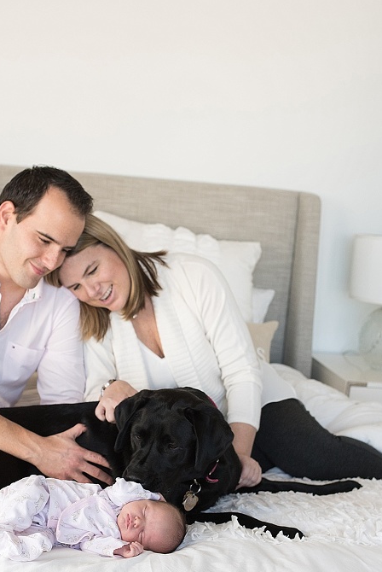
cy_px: 352
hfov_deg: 22.6
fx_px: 953
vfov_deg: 33.2
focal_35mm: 60
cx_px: 134
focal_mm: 35
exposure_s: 1/320
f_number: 4
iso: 800
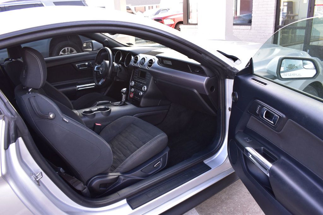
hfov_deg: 67.4
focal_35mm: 27
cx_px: 162
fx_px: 242
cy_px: 108
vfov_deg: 47.9
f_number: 8
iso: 400
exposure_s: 1/50
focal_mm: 18
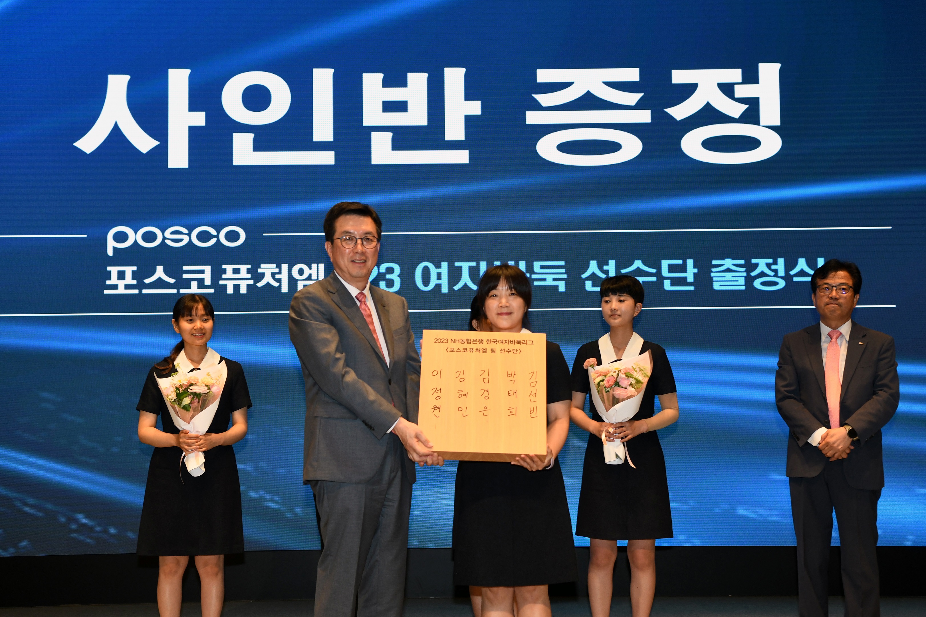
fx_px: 1311
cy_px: 308
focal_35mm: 51
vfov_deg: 26.5
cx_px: 463
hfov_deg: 38.9
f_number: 5
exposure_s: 1/125
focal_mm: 34
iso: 640
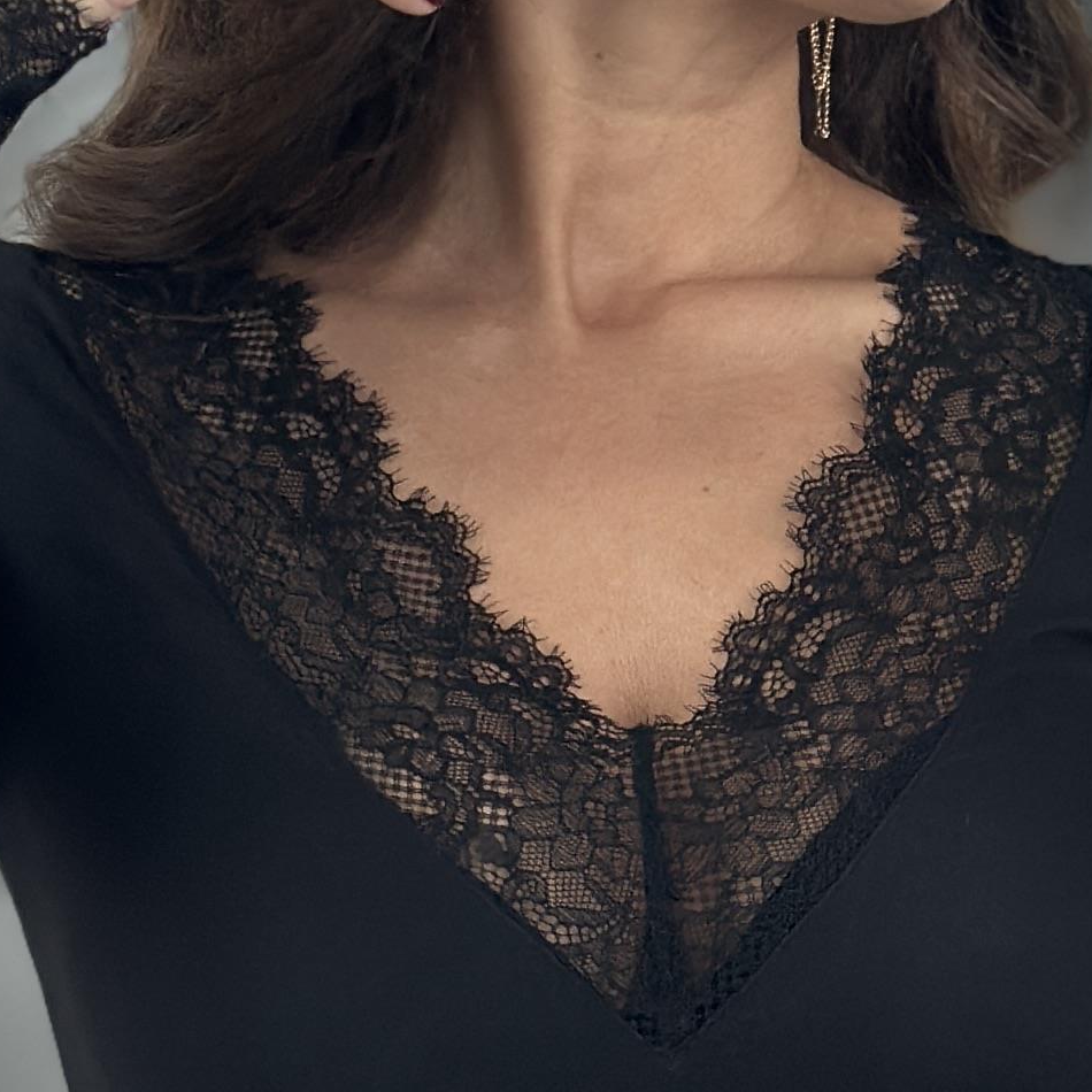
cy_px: 862
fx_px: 6424
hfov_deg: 9.7
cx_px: 693
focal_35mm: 180
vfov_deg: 9.7
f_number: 1.78
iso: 160
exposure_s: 1/60
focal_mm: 6.86
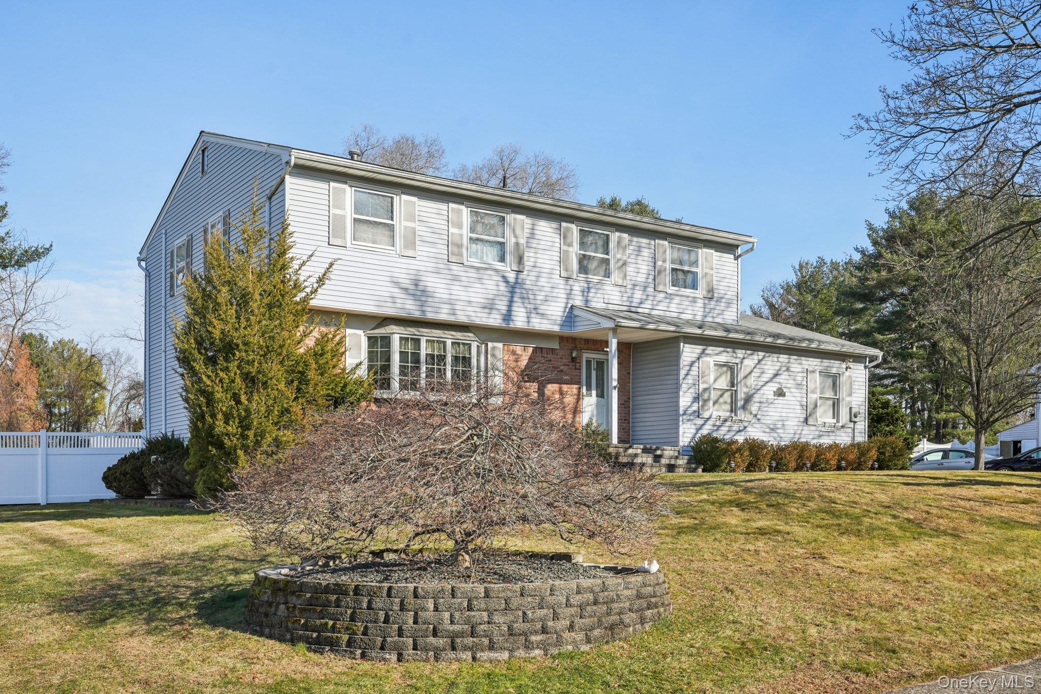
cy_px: 347
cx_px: 520
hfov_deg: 54.4
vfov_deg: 37.8
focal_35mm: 35
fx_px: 1012
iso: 100
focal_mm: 35
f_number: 8
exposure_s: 1/250
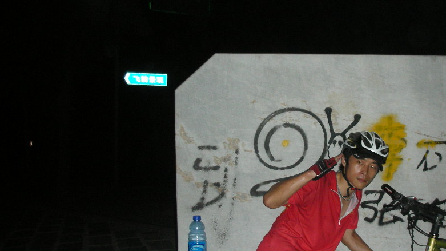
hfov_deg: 40.9
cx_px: 287
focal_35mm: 50
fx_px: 591
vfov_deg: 23.9
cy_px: 118
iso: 200
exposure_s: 1/60.1
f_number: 3
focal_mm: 5.8
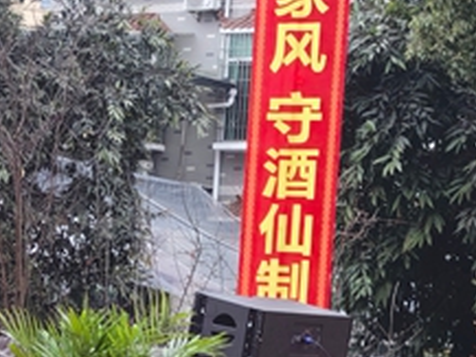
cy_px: 462
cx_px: 217
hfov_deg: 12.4
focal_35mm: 159
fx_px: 2188
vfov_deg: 9.2
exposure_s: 1/216
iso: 80
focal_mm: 5.52
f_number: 1.9
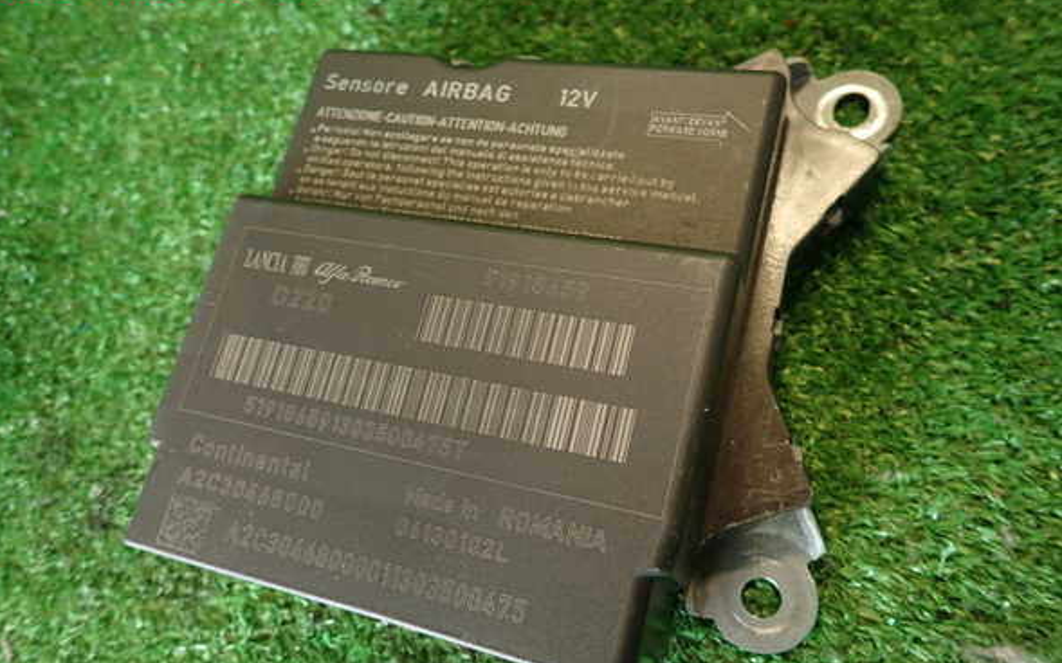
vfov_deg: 45.9
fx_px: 781
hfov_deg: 68.4
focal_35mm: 27
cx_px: 525
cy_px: 368
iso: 200
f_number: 2
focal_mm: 4.5
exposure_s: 1/50
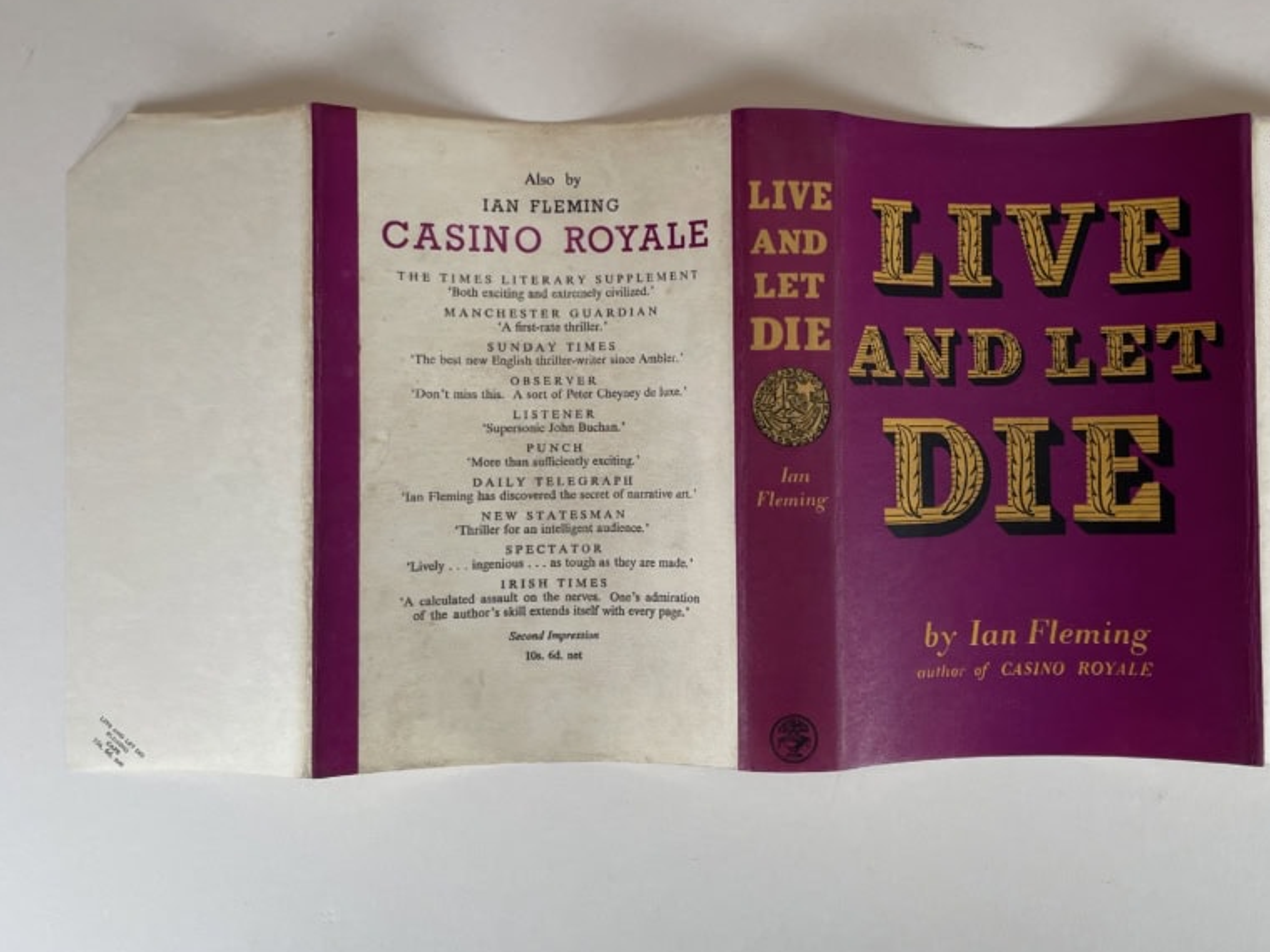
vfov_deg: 40.7
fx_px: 1284
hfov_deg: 52.1
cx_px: 794
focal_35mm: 35
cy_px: 457
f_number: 1.6
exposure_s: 1/121
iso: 40
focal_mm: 4.2
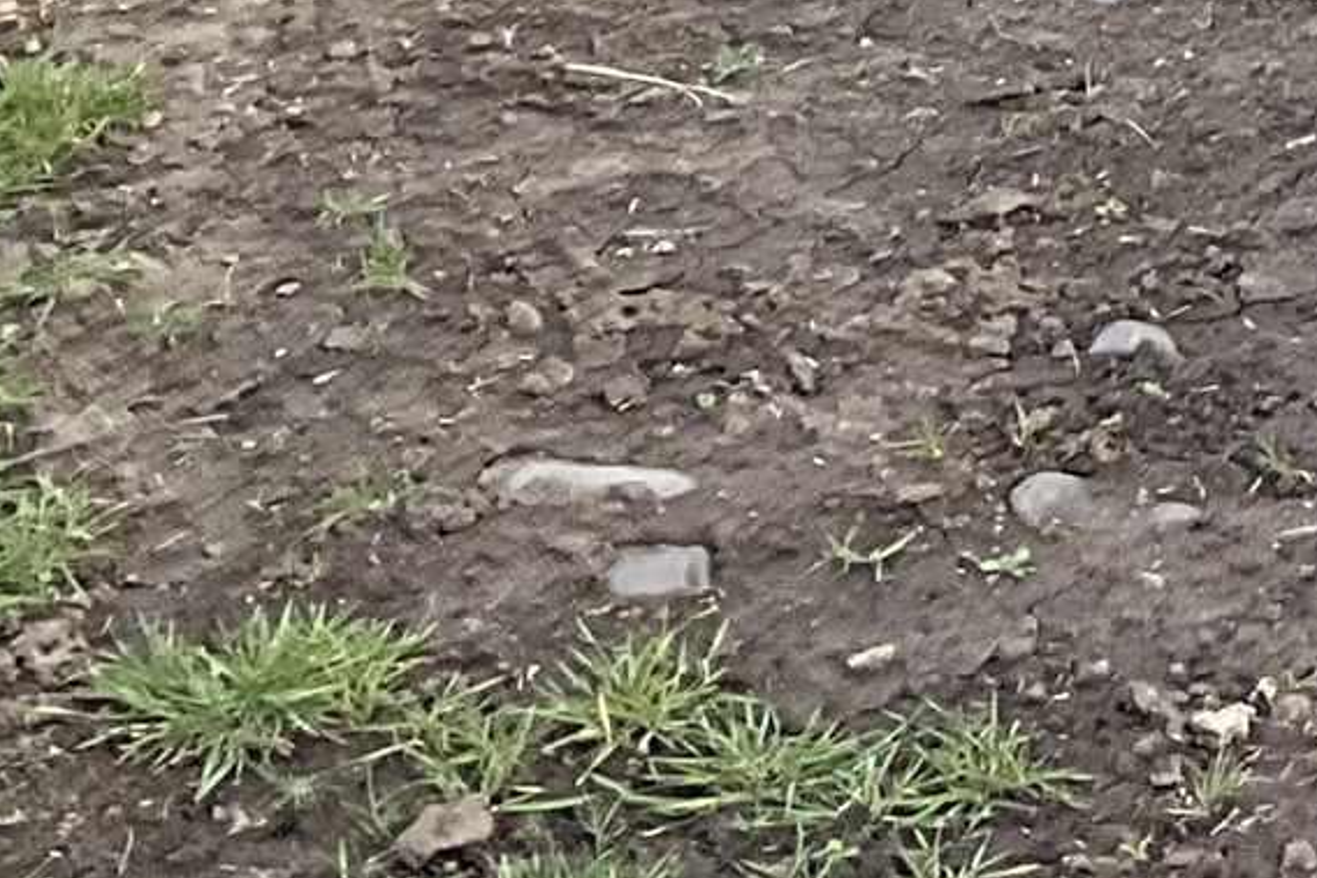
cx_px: 3170
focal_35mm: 163
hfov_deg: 10.7
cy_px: -1494
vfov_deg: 7.6
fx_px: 5964
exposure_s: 1/514
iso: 16
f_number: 1.8
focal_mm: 3
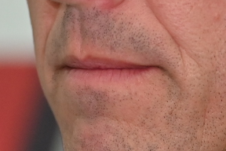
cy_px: 2
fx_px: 4940
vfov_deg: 1.7
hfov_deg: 2.6
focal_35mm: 787
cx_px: 107
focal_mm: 140
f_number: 2.8
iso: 720
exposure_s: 1/400
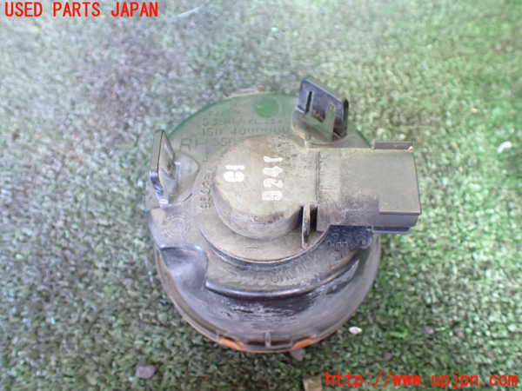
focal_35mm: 30
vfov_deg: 46.8
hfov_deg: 60.0
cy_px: 196
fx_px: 452
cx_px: 261
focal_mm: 5.4
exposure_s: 1/30
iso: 1000
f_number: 2.3
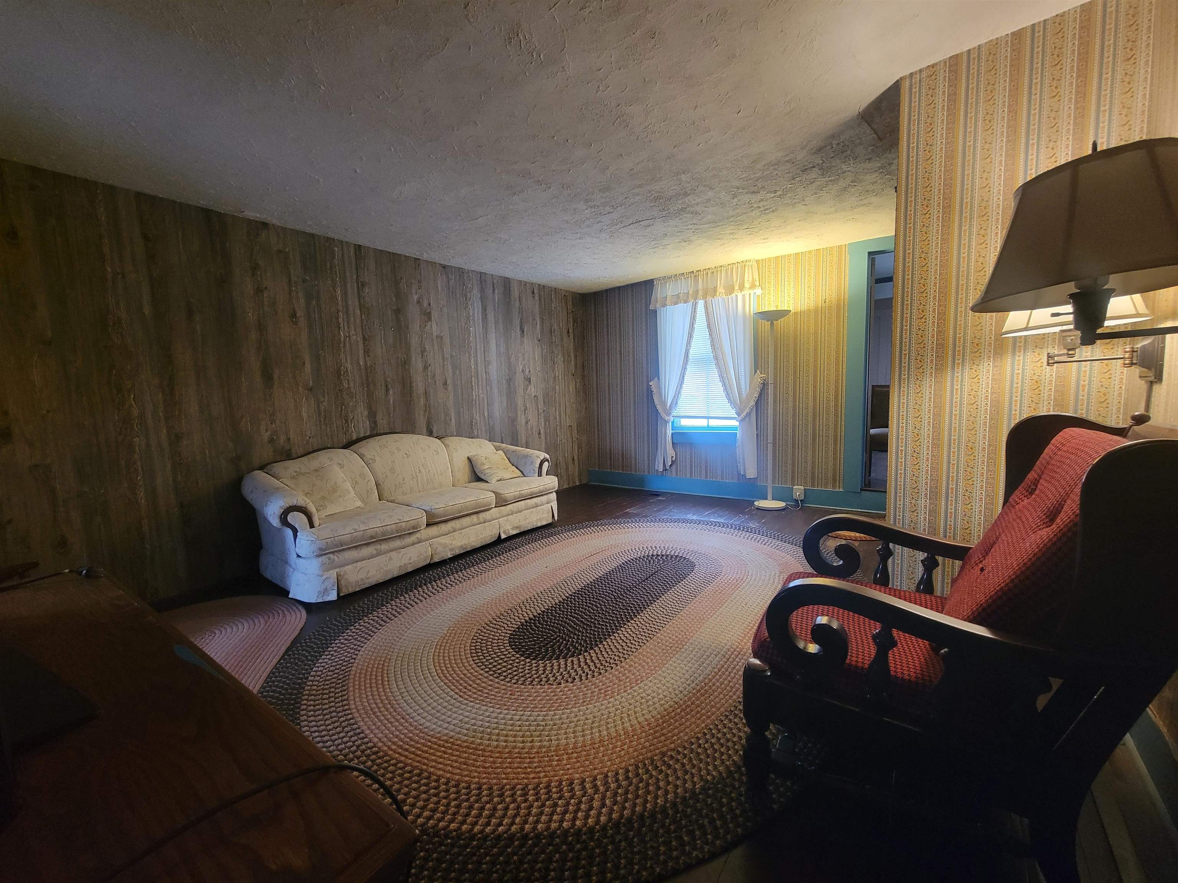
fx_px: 442
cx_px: 589
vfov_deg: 89.9
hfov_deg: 106.2
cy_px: 442
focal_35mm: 13
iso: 400
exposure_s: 1/30
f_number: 2.2
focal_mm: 2.2
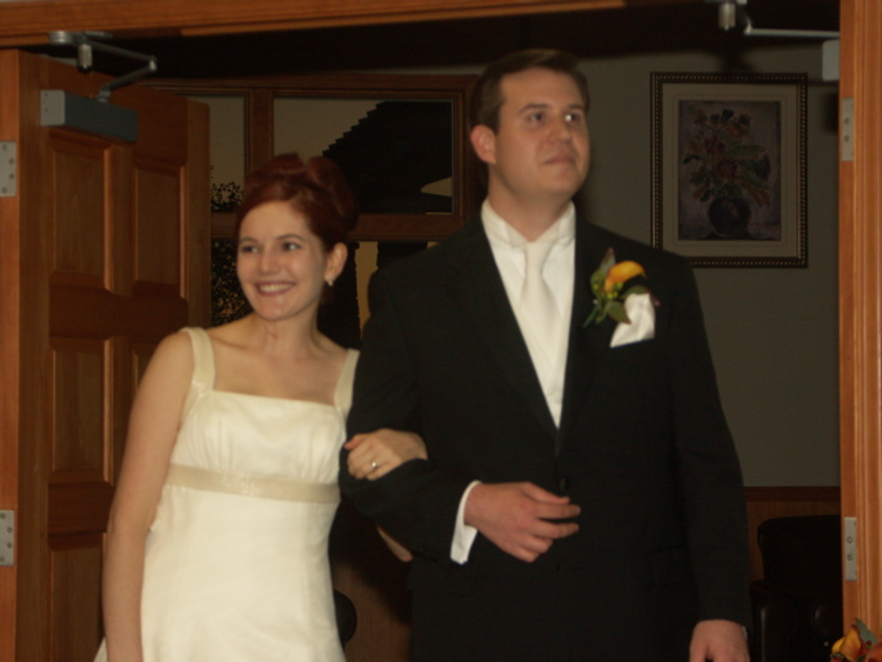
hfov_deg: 19.3
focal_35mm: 102
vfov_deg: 14.5
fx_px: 2599
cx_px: 441
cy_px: 331
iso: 200
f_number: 3.5
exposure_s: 1/100
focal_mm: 26.03
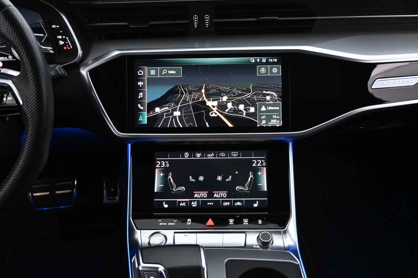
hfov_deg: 51.3
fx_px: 435
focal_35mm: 38
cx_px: 209
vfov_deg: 35.5
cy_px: 139
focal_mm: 25
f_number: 4.2
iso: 5000
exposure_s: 1/40
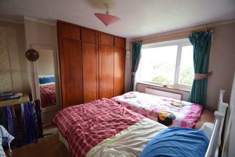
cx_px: 118
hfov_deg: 100.4
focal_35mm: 15
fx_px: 98
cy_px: 78
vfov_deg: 77.4
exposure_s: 1/25
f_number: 3.5
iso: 800
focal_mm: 10
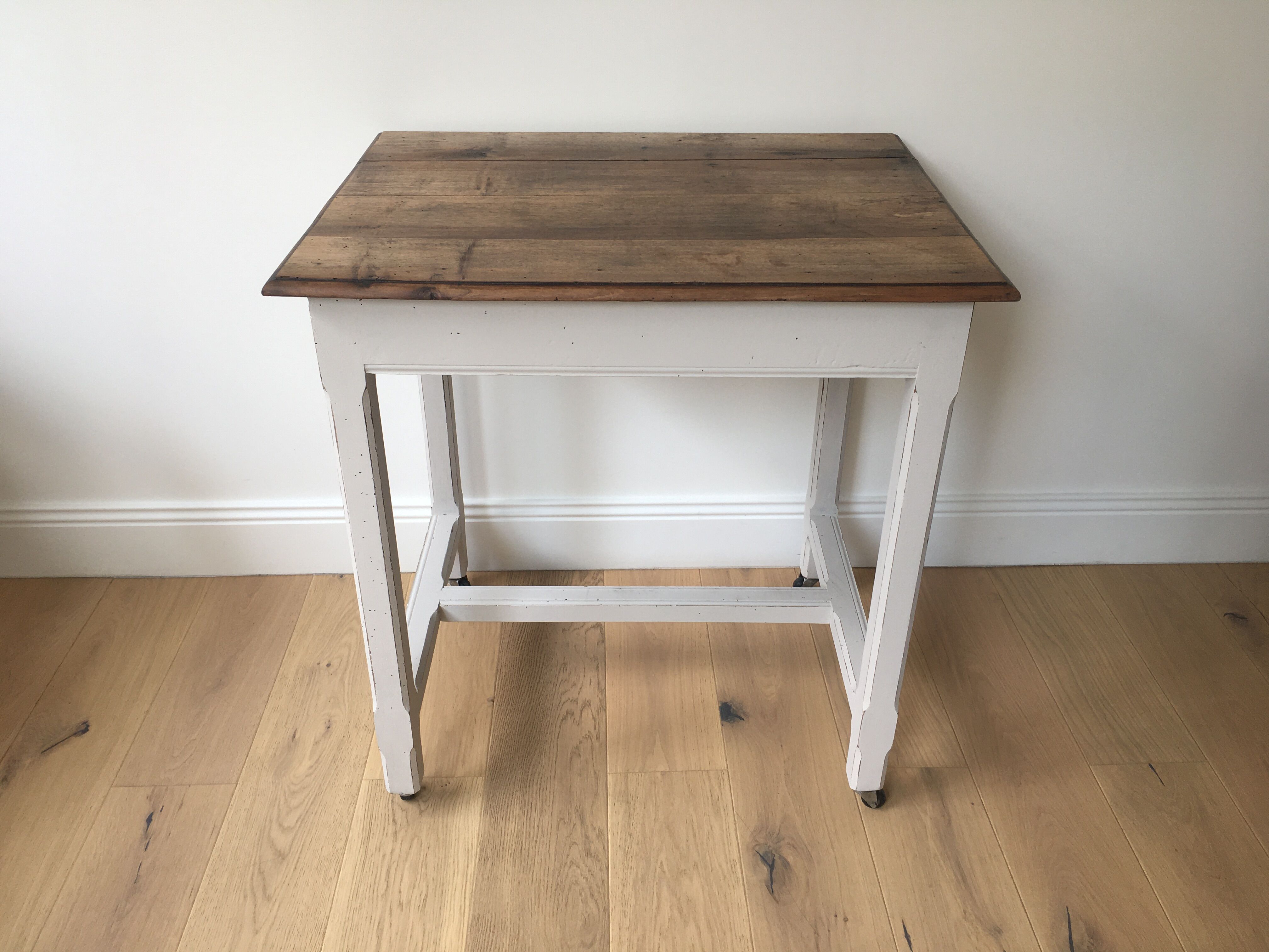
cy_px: 476
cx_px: 634
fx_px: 1063
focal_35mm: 29
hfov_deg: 61.7
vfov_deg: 48.2
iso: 25
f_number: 2.2
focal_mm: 4.15
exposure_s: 1/50
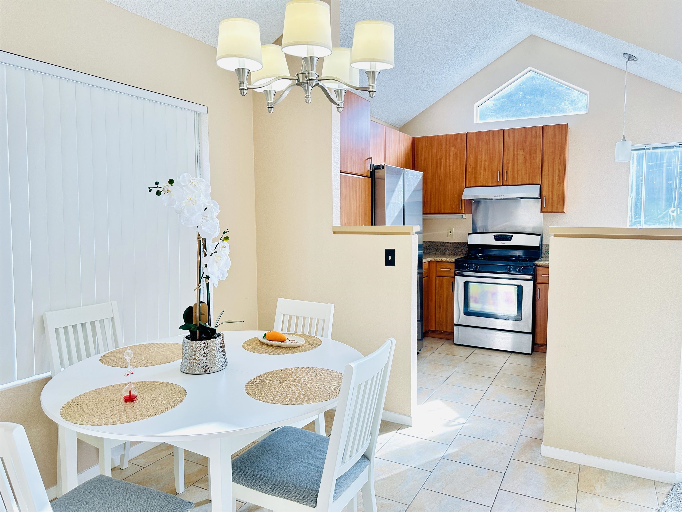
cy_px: 256
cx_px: 341
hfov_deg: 71.6
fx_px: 473
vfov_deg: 56.8
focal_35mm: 24
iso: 125
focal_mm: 6.86
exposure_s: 1/133
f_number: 1.78
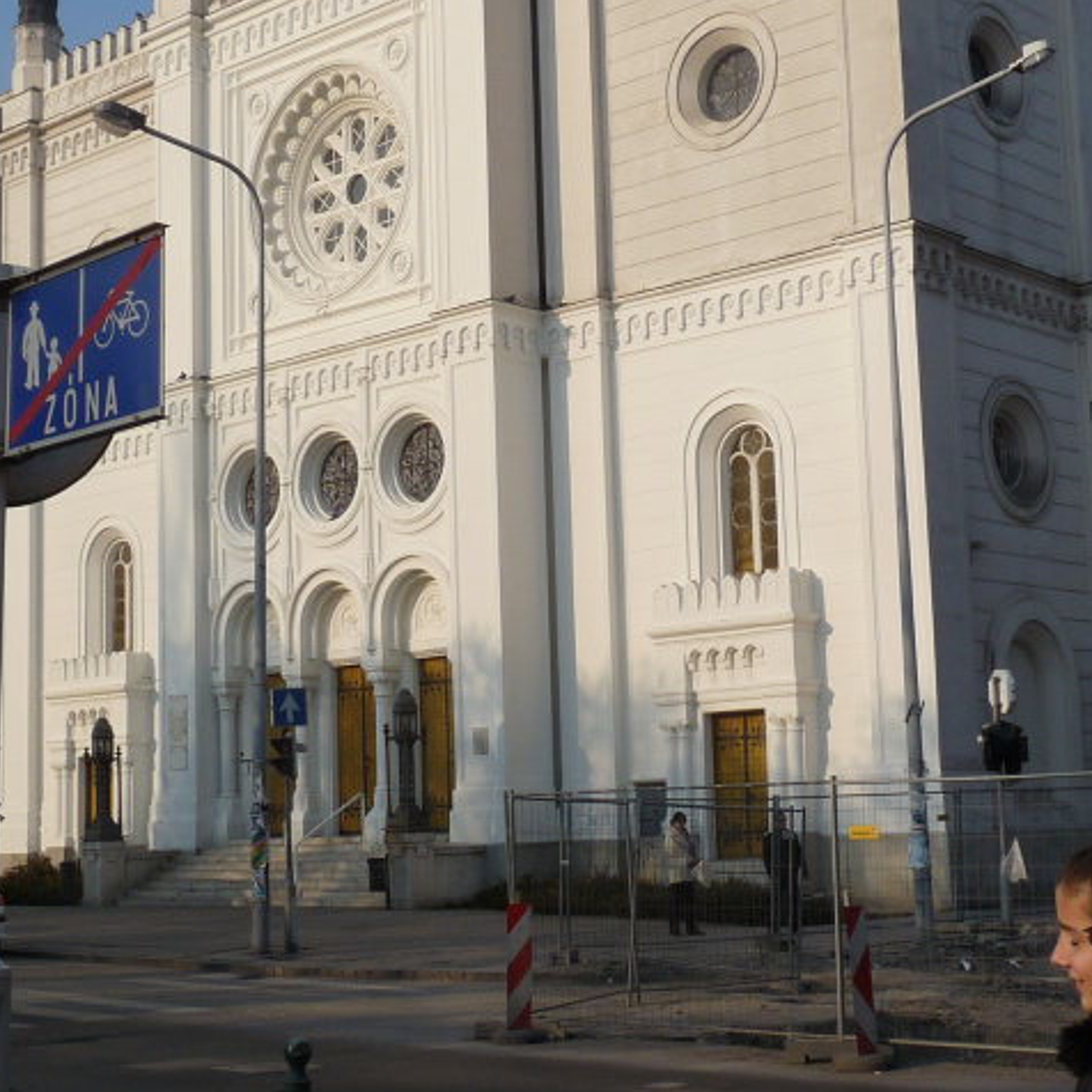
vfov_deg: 30.0
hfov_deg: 30.0
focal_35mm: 57
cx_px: 541
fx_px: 2034
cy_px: 548
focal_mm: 4.8
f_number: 6.3
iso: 100
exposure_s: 1/400
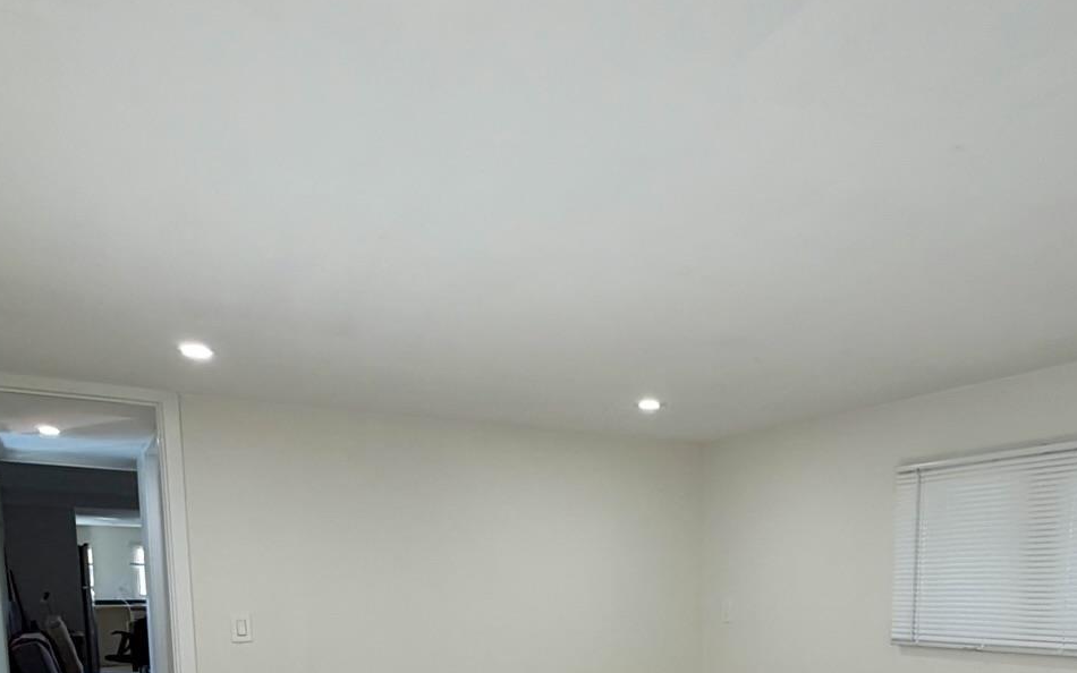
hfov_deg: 58.9
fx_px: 939
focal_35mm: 32
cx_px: 675
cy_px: 701
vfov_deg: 35.0
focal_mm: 2.22
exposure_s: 1/120
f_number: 2.2
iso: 80
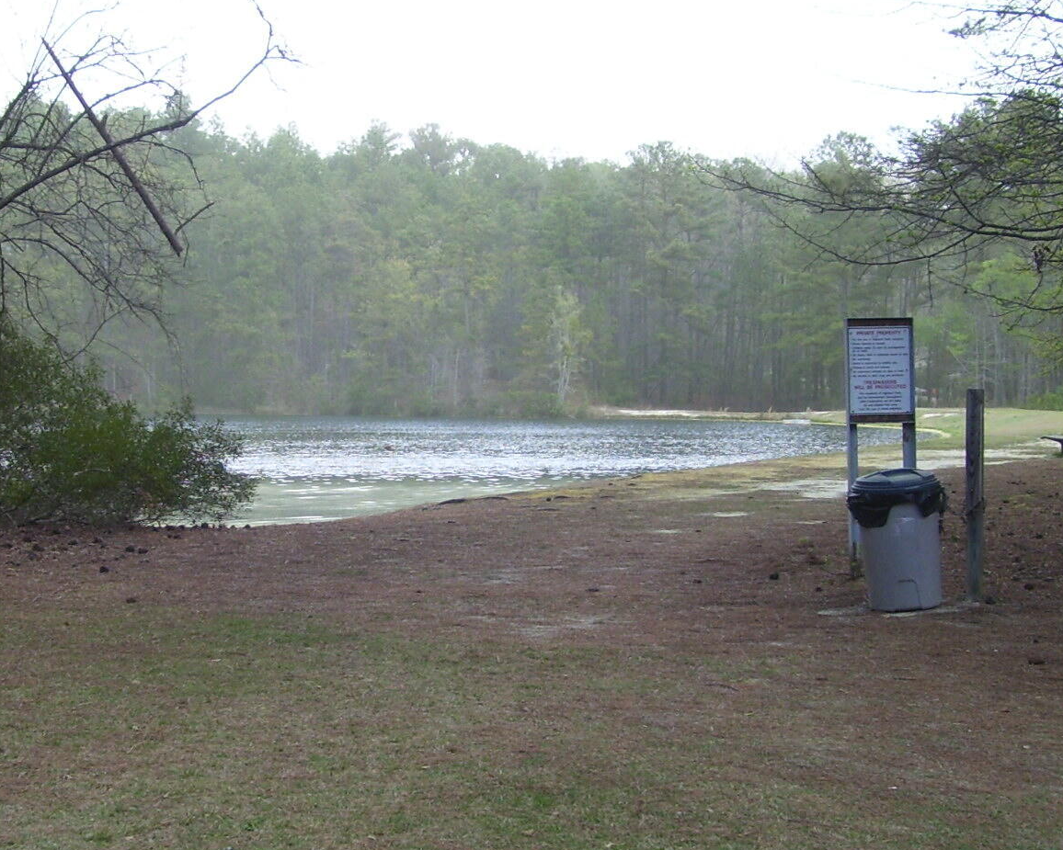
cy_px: 451
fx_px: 2014
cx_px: 380
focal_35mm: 64
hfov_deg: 29.4
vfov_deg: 23.8
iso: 80
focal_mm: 6
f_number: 2.7
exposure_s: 1/350
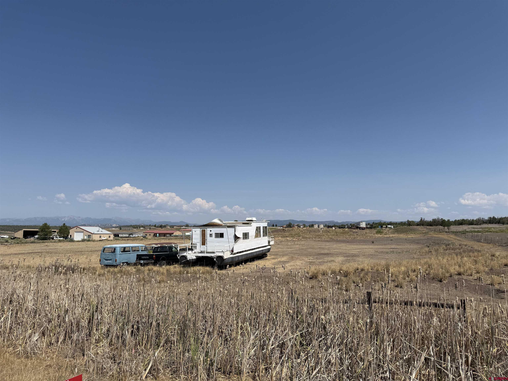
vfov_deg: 56.8
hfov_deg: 71.6
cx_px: 254
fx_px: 352
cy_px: 190
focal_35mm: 24
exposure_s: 1/8130
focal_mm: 6.76
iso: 80
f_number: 1.78
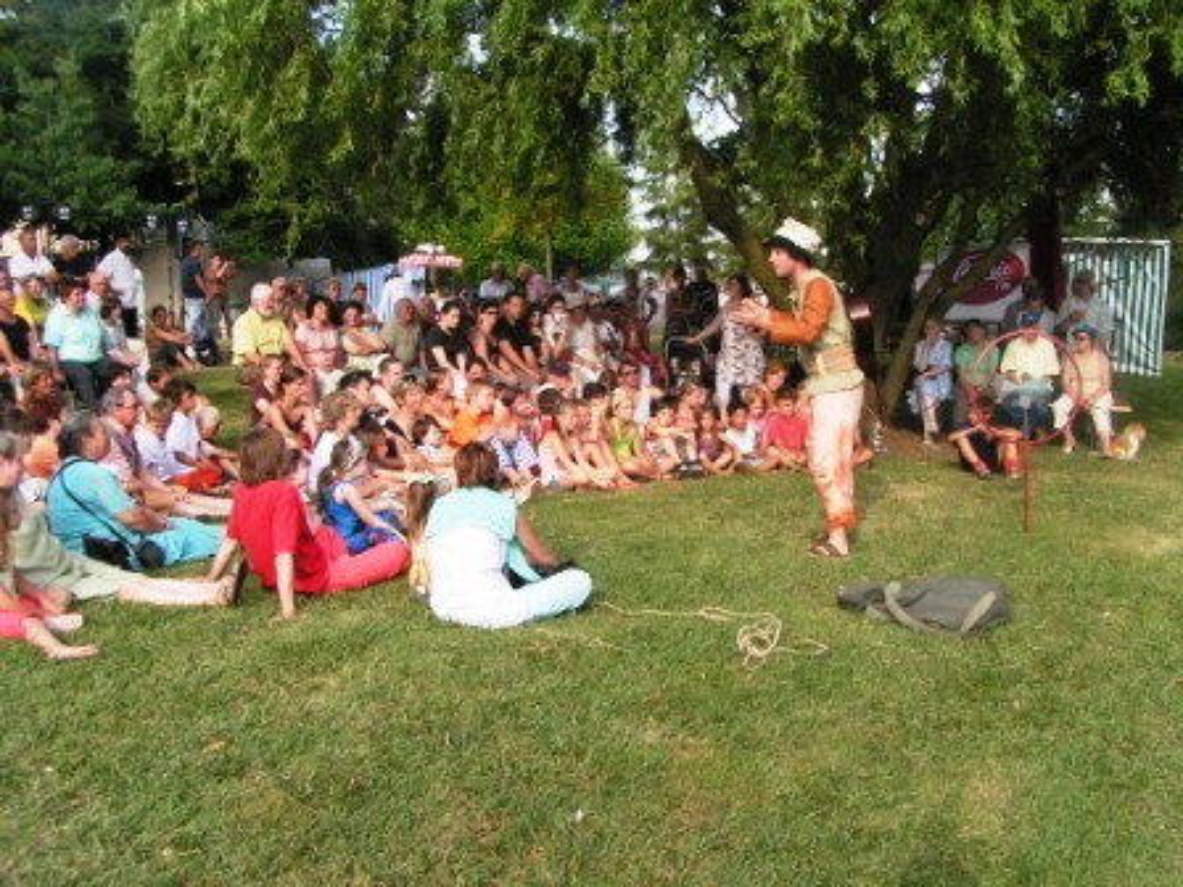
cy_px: 444
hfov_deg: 49.0
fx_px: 1299
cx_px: 592
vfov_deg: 37.7
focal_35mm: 38
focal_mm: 5.8
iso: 50
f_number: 5.6
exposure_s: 1/160
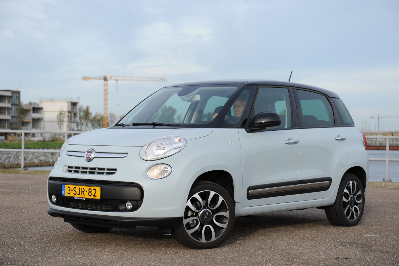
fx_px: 775
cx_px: 200
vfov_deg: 19.4
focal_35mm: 70
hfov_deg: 28.9
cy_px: 133
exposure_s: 1/640
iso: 200
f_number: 4.5
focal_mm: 70
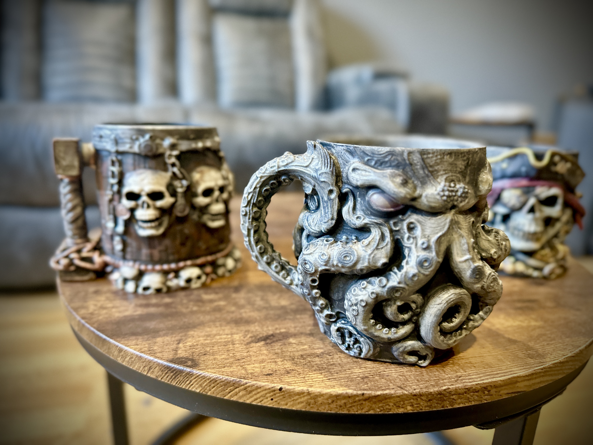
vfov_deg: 56.8
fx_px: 411
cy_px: 222
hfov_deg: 71.6
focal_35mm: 24
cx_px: 296
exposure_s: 1/40
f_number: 1.78
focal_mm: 6.86
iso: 800
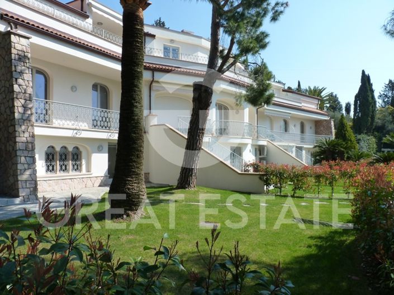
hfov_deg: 65.3
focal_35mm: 27
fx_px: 307
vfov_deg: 51.3
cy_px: 148
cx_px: 197
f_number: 5.6
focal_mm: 4.8
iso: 125
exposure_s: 1/250
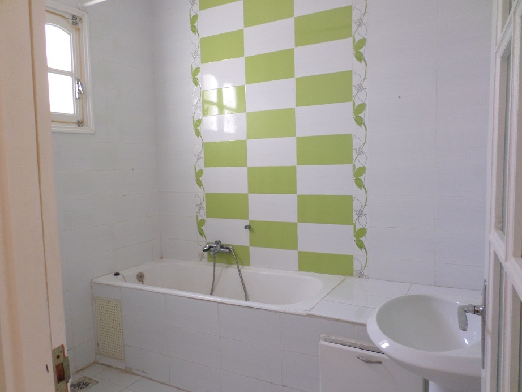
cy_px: 196
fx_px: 377
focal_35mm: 25
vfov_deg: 54.9
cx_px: 261
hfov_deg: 69.4
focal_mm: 4.5
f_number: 2.5
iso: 160
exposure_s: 1/30
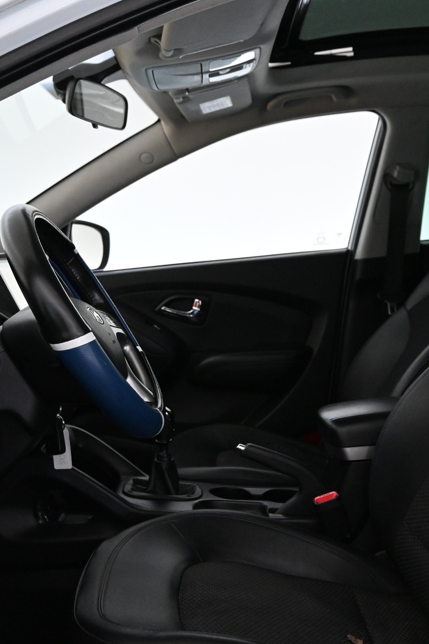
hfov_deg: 29.2
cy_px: 327
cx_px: 197
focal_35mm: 46
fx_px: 823
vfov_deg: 42.8
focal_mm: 20
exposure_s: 1/60
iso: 3200
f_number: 3.8
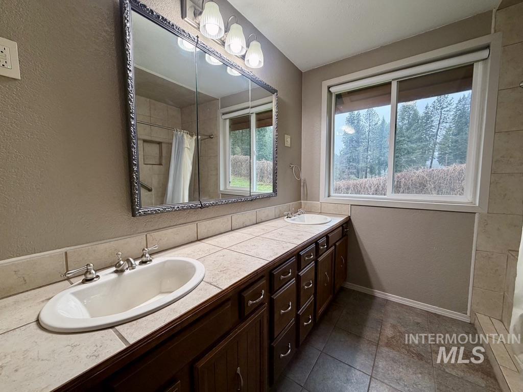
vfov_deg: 85.7
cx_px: 262
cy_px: 196
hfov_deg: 102.1
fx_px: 212
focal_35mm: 14
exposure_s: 1/120
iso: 200
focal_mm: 2.22
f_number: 2.2
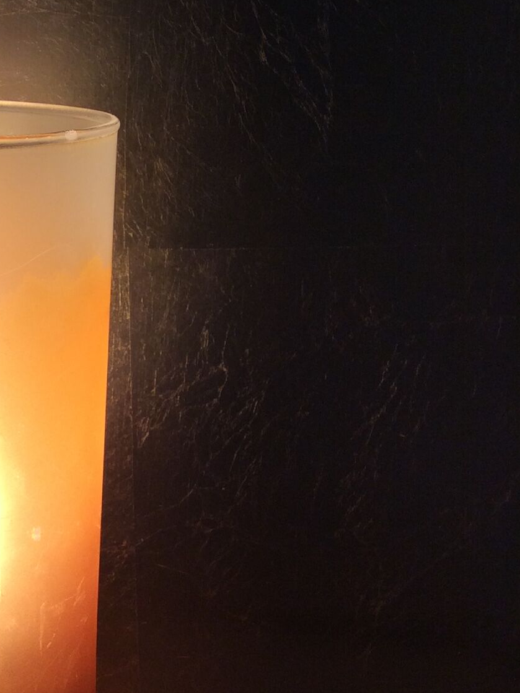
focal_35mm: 74
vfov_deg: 26.3
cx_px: -74
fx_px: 1482
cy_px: 341
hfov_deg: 19.0
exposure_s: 1/189
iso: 32
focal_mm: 3.3
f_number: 2.4
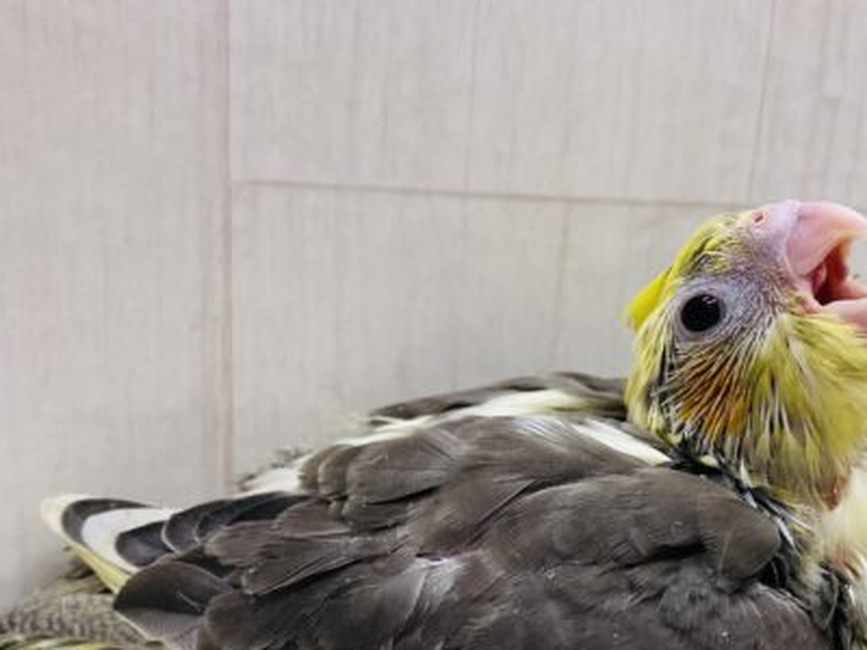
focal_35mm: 40
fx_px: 1002
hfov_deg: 46.6
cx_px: 509
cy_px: 472
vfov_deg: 35.3
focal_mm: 4.25
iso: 100
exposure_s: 1/100
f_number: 1.8
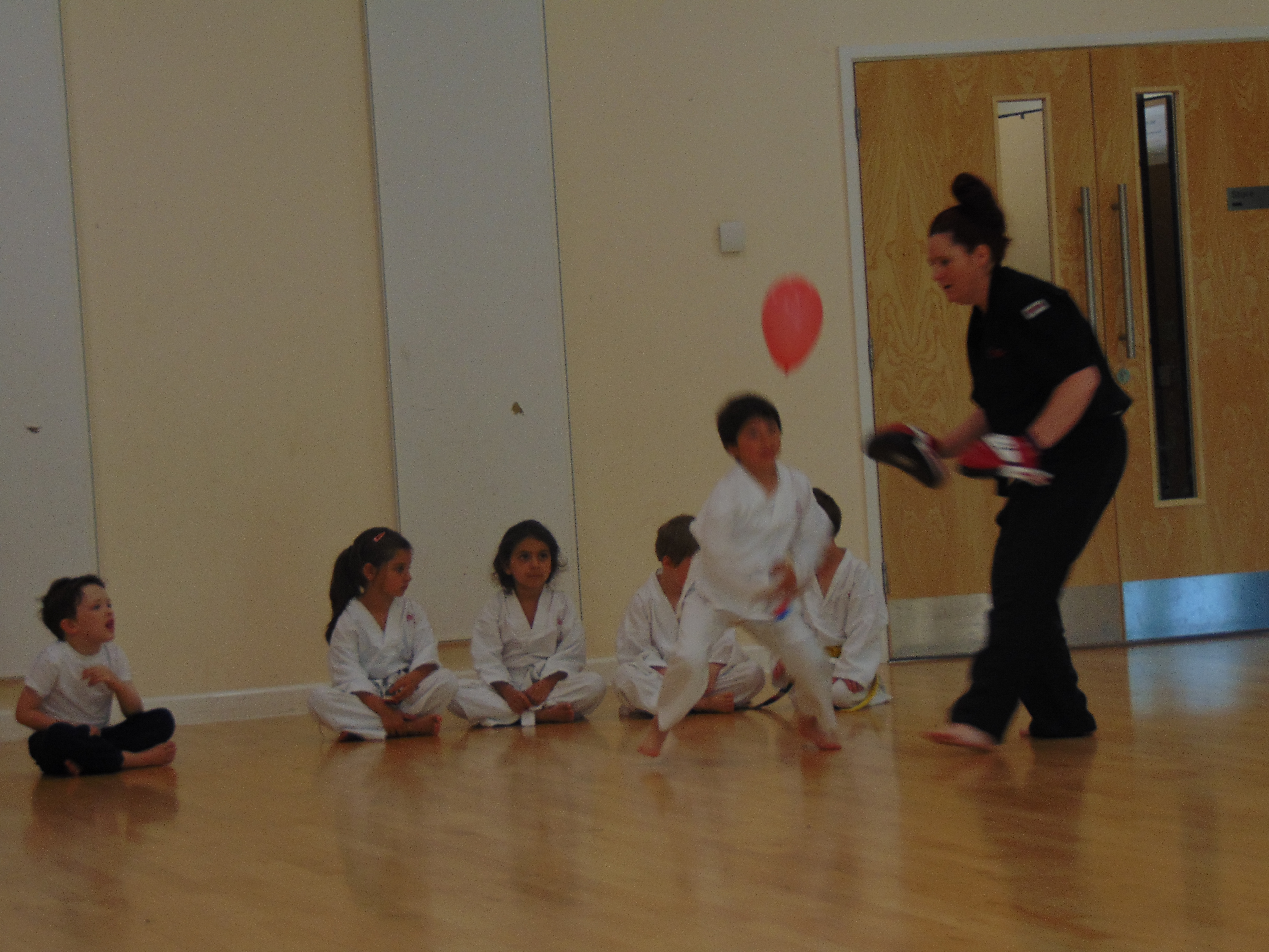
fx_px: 4876
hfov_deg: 14.8
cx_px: 634
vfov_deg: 11.1
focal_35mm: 133
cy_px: 476
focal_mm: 23.9
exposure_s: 1/30
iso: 80
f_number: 4
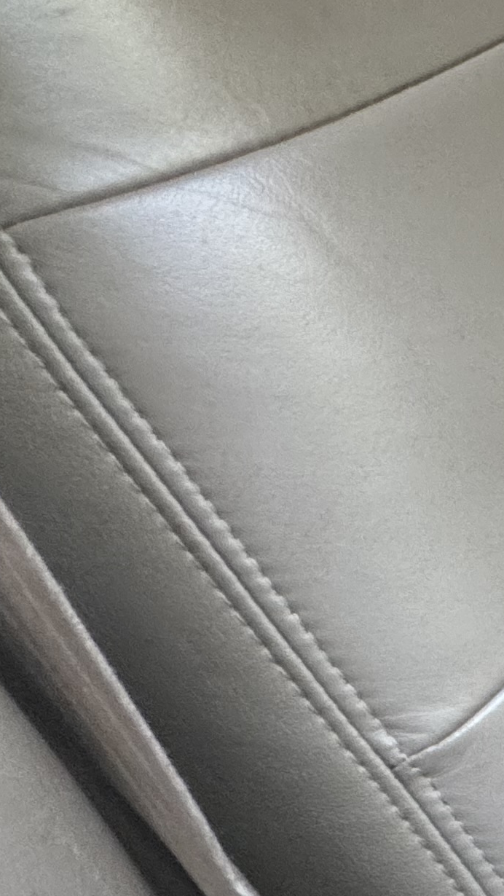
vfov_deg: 41.3
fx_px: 1188
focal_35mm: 50
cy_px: 482
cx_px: 1342
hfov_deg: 13.3
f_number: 2.2
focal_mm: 2.22
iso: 200
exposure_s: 1/99
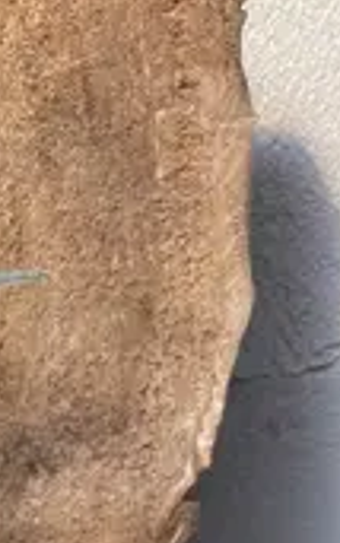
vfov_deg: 16.5
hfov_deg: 10.8
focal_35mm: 111
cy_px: 886
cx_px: -334
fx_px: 1644
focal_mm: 3.99
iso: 20
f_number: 1.8
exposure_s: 1/372
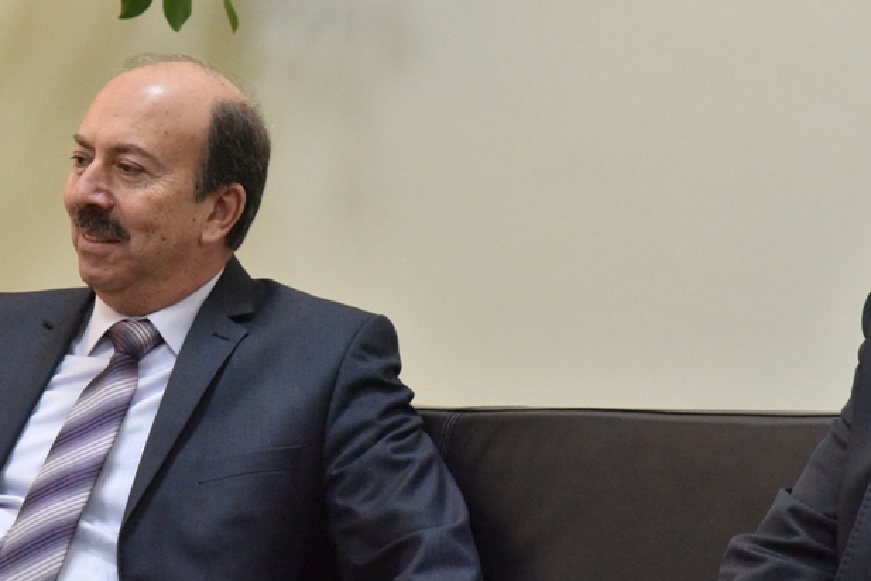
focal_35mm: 199
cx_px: 260
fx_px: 4817
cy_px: 264
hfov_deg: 10.3
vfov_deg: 6.9
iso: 6400
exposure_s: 1/125
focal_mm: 120
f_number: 10
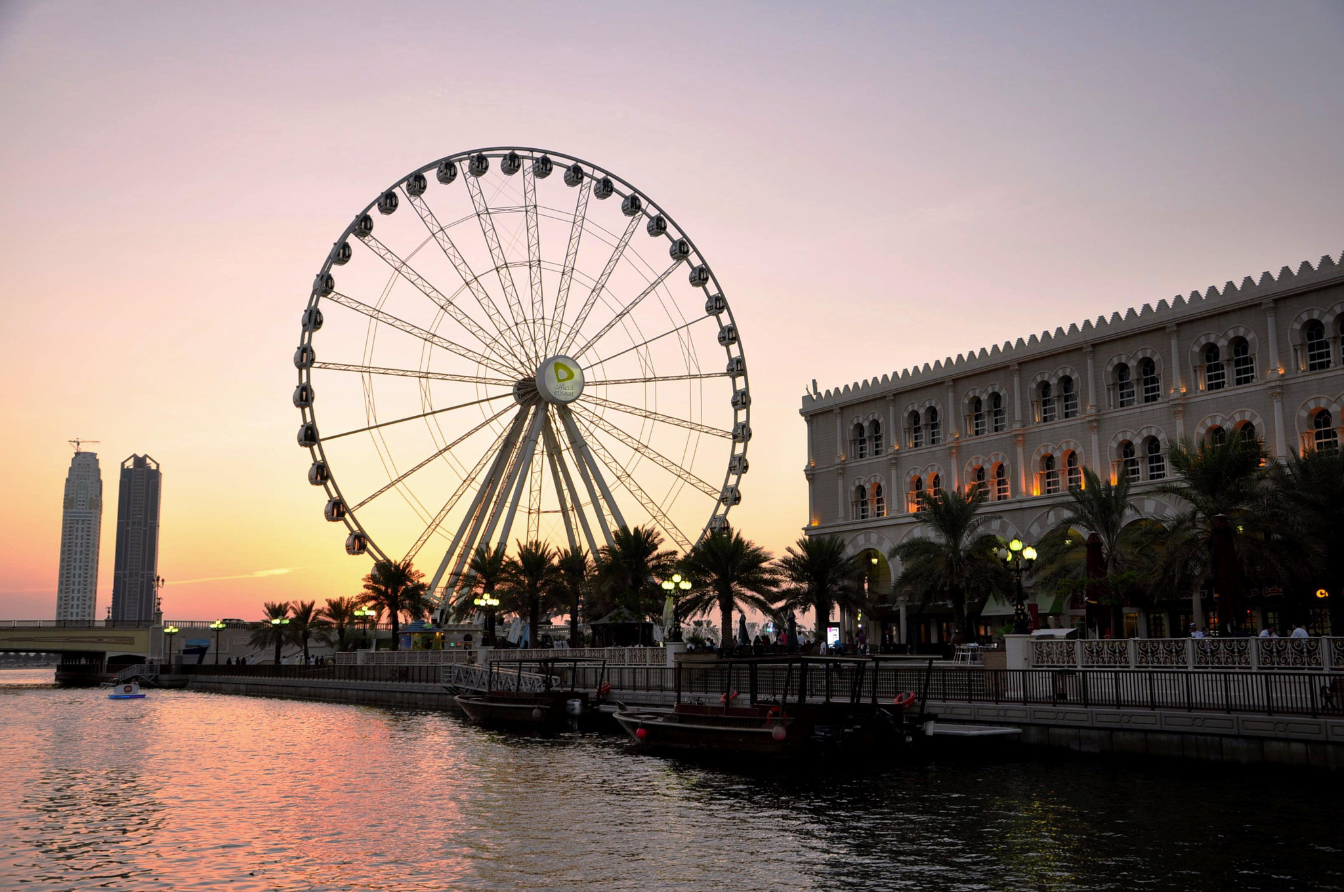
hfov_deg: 53.2
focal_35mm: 36
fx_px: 1342
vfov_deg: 36.8
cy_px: 446
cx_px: 672
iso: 200
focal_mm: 24
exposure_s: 1/100
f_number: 5
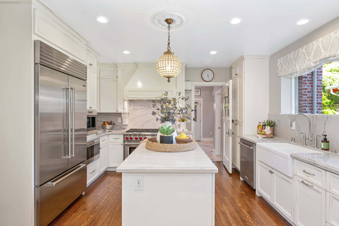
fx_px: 179
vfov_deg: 64.5
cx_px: 170
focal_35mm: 19
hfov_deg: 86.9
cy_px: 113
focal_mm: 19
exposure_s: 1/60
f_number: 5
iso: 250
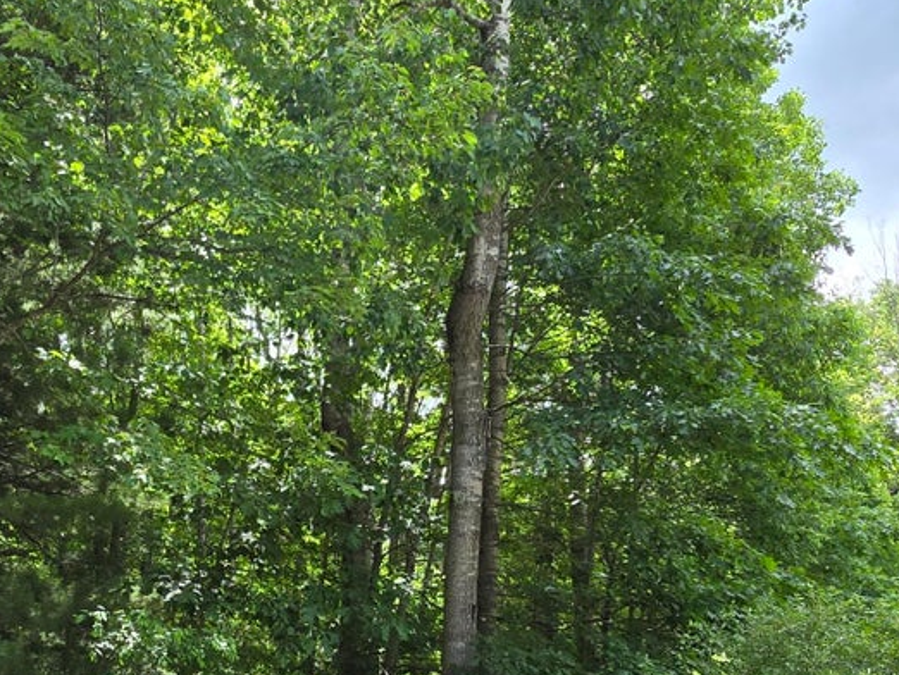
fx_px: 883
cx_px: 251
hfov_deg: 52.1
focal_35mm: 34
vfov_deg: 40.2
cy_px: 534
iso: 50
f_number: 2.2
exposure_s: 1/463
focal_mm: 2.2
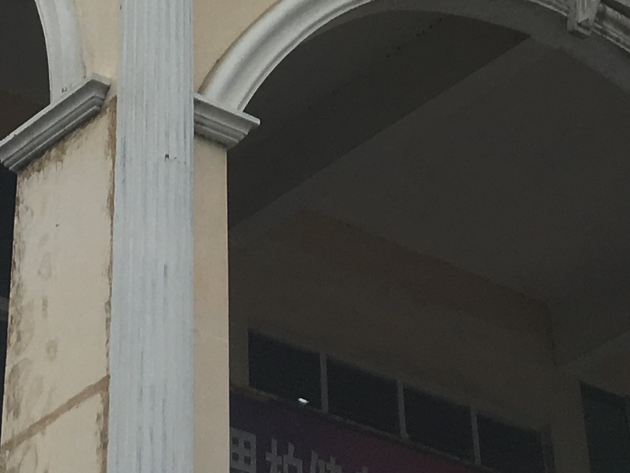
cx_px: 418
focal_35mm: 125
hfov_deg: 15.7
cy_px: -406
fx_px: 2276
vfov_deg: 11.0
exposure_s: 1/884
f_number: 2.2
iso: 25
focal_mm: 4.15
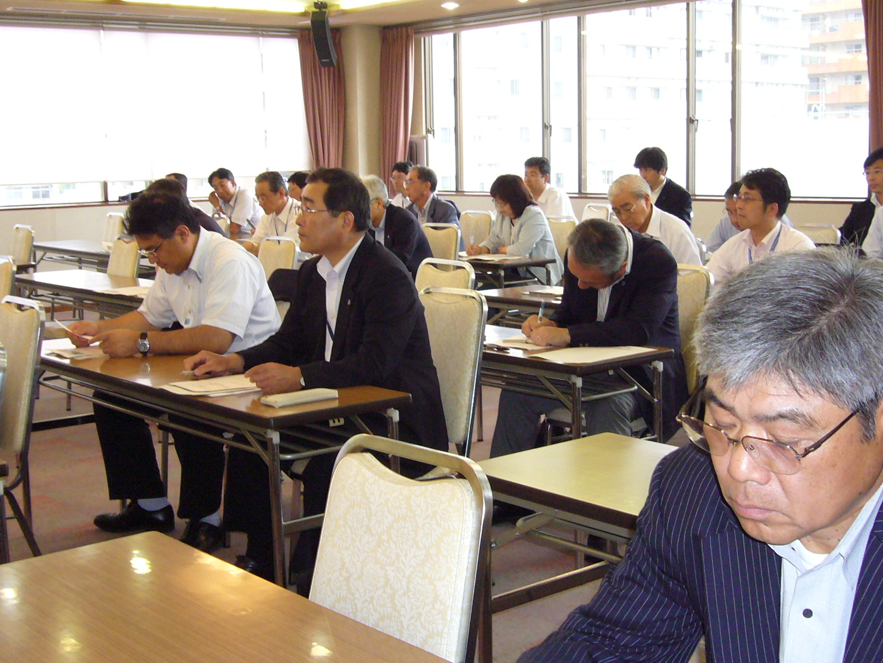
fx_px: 1250
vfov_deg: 29.7
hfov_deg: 38.9
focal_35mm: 49
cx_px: 449
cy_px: 330
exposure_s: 1/30
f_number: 3
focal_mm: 5.7
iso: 160
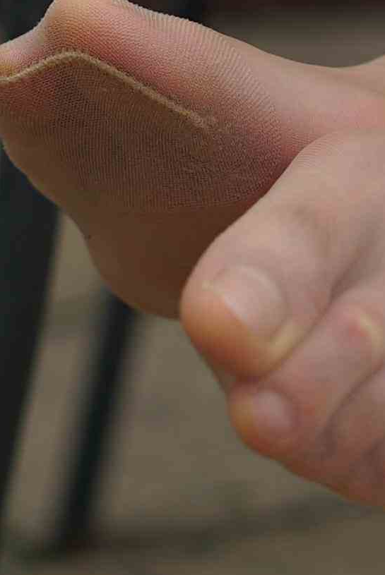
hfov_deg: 5.3
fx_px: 4162
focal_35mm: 260
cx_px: 389
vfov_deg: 7.9
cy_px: 207
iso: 100
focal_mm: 50
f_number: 2.8
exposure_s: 1/1000
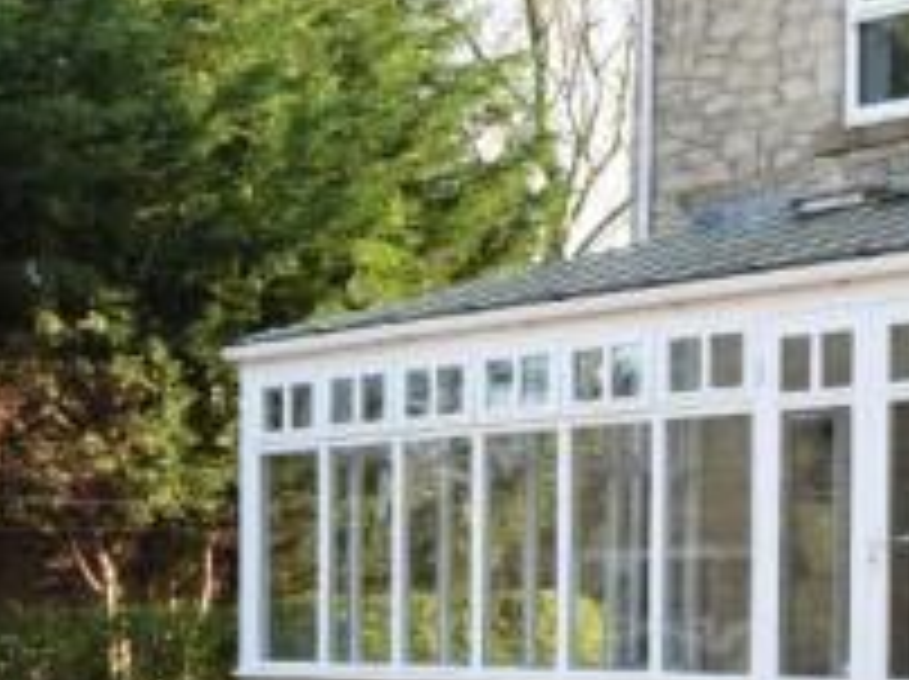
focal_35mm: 103
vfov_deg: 14.2
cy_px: 646
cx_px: 56
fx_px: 2702
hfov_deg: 18.7
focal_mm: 22
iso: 800
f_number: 11
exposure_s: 1/125
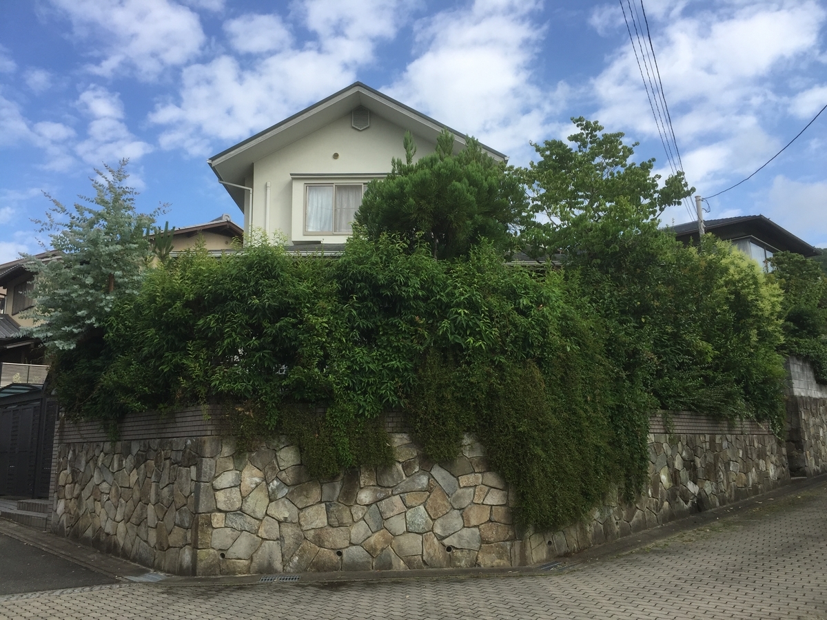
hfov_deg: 61.7
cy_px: 310
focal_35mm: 29
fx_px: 693
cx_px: 414
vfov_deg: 48.2
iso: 32
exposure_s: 1/1364
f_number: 2.2
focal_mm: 4.15
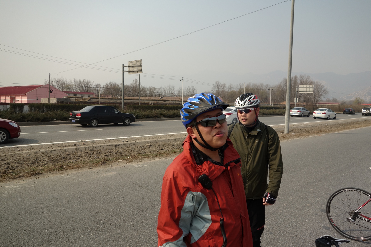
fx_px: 289
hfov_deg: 65.5
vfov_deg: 46.4
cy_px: 124
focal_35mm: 28
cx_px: 186
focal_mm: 10.4
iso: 100
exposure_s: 1/1000
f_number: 4
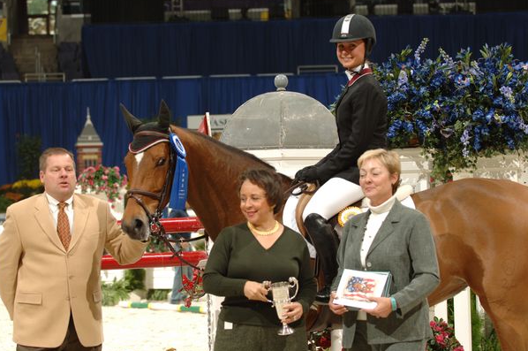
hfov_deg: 14.9
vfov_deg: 9.9
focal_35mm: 138
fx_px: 2021
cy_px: 175
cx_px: 246
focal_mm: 86
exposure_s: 1/250
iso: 200
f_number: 4.5
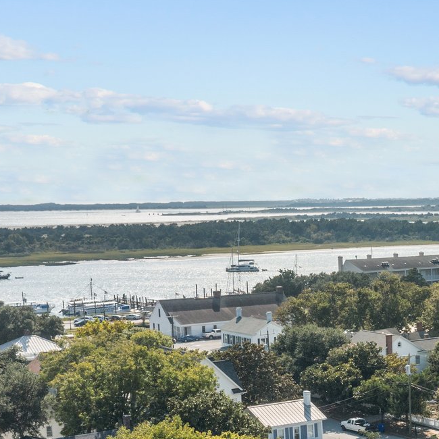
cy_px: 360
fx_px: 1076
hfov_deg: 21.5
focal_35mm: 75
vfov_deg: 22.7
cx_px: 519
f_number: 6.3
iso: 100
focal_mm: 10.26
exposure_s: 1/500
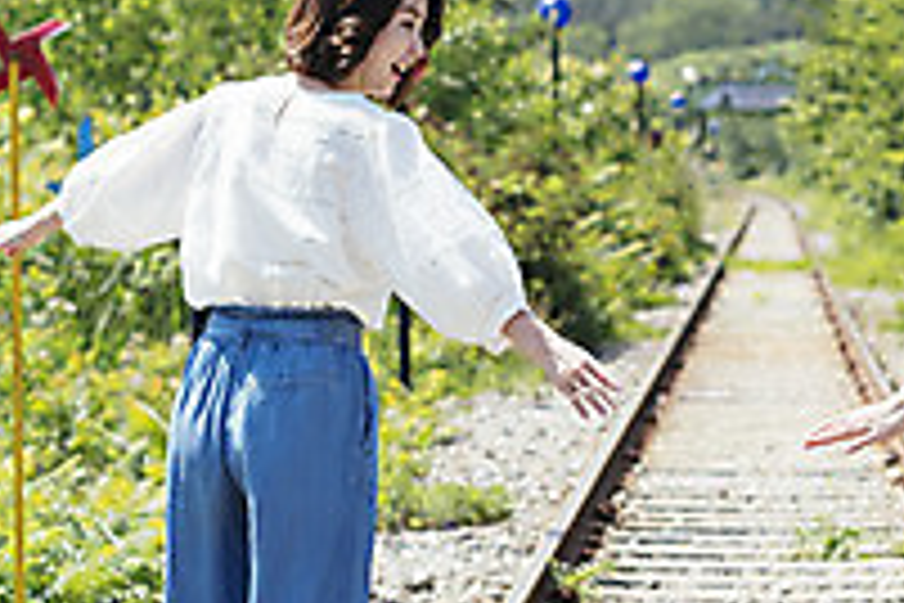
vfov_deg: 9.2
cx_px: 812
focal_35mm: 149
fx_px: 3741
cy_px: 405
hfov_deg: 13.7
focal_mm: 50
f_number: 3.2
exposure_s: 1/1250
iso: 100
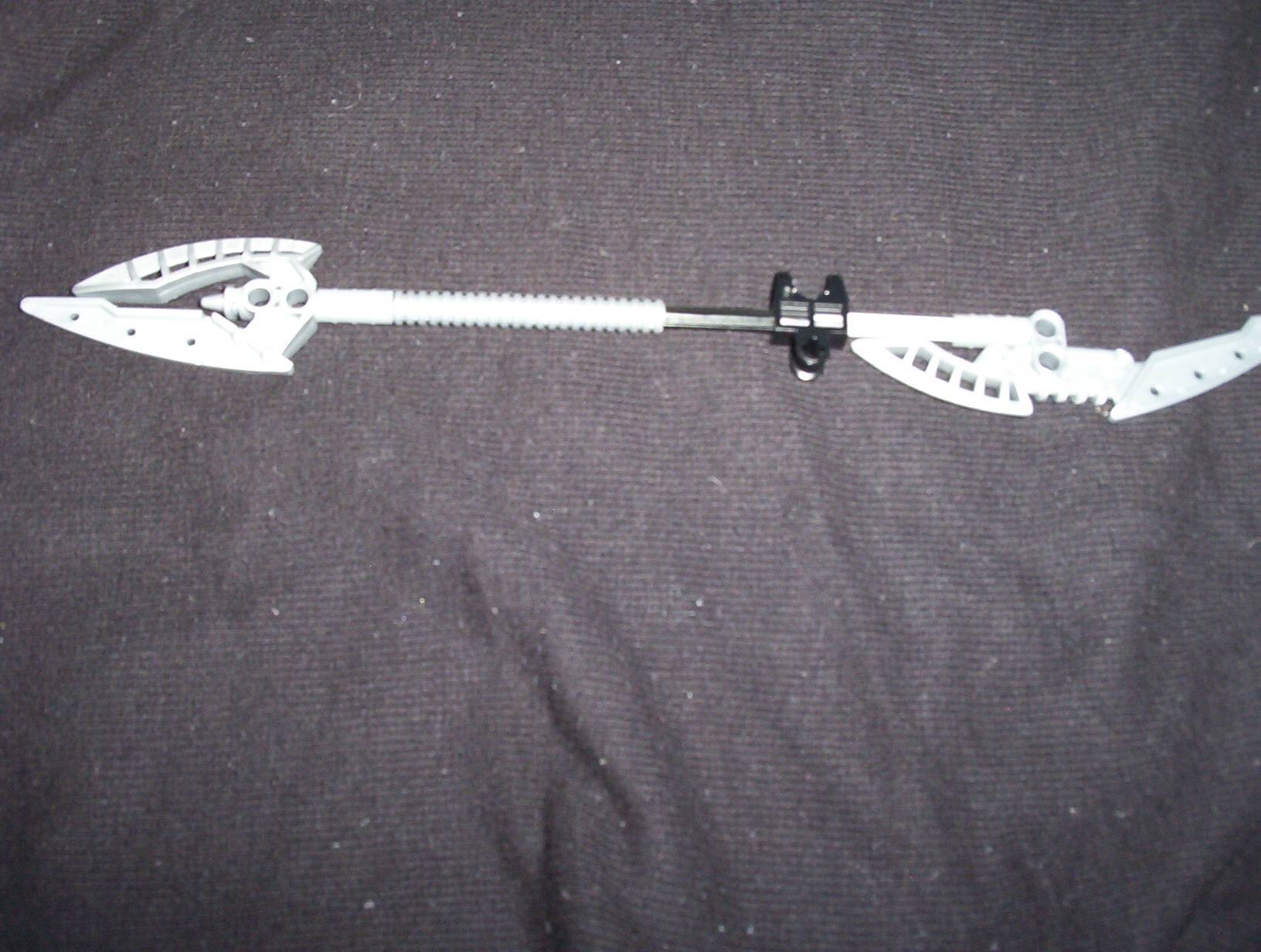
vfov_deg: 37.0
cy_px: 476
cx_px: 630
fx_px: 1424
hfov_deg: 47.8
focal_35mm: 39
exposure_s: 1/30
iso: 140
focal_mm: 6
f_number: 4.5
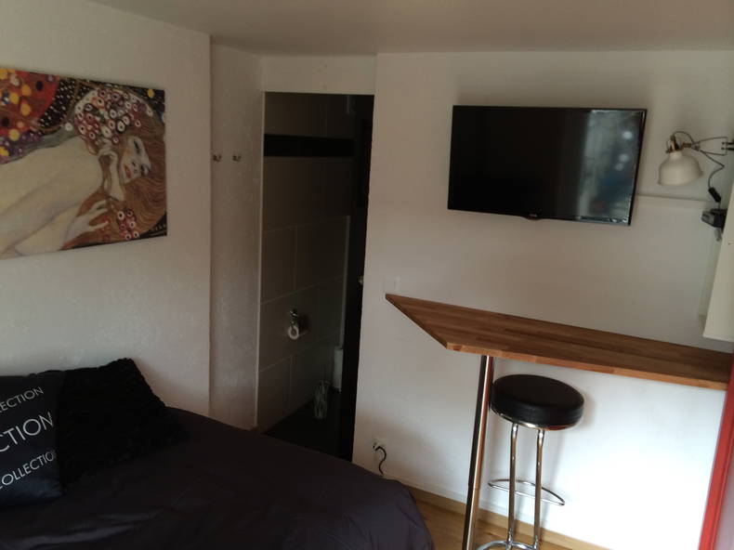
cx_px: 367
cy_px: 275
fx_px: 636
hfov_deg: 60.0
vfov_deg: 46.8
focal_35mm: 30
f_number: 2.2
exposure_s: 1/30
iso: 80
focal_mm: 4.12
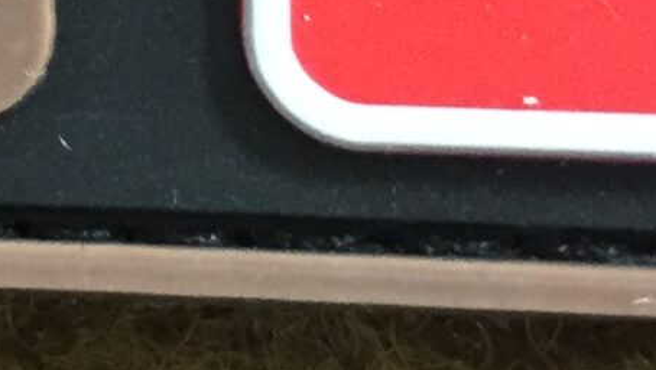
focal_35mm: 178
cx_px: -355
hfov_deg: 11.5
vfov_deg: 6.4
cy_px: -643
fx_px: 3098
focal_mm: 4.15
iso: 200
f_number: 2.2
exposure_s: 1/33
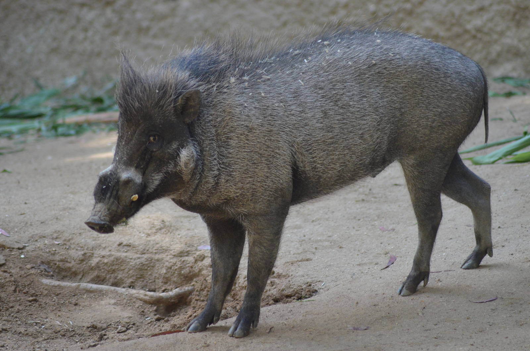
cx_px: 265
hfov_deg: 6.0
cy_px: 176
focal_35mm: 345
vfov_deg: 4.0
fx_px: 5069
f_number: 5
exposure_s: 1/500
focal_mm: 230
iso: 2000
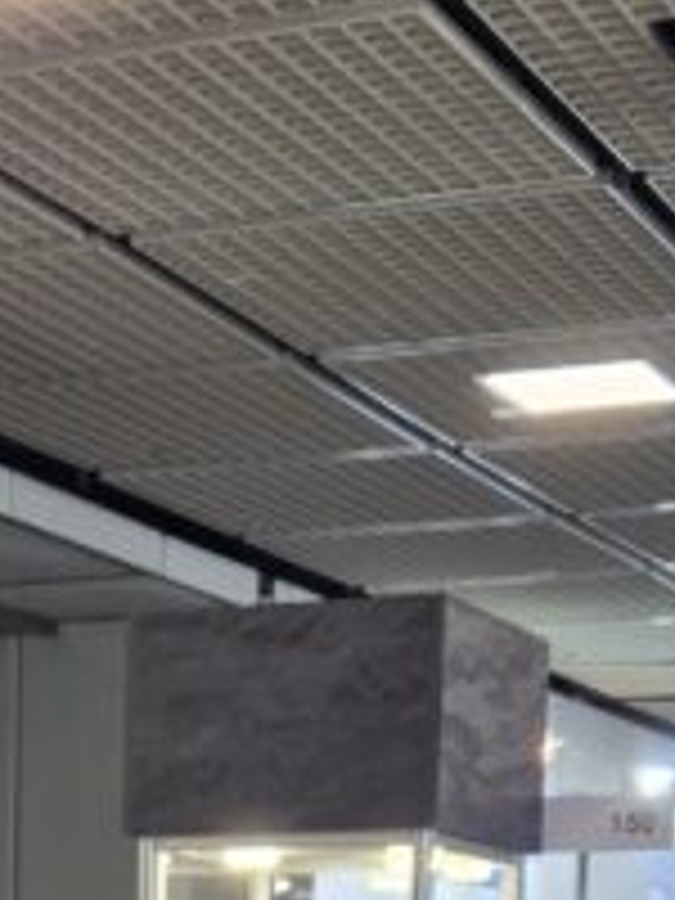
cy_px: 1368
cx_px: -14
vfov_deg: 15.4
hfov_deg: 12.4
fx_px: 3068
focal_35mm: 118
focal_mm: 5.4
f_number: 1.8
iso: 100
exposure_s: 1/100
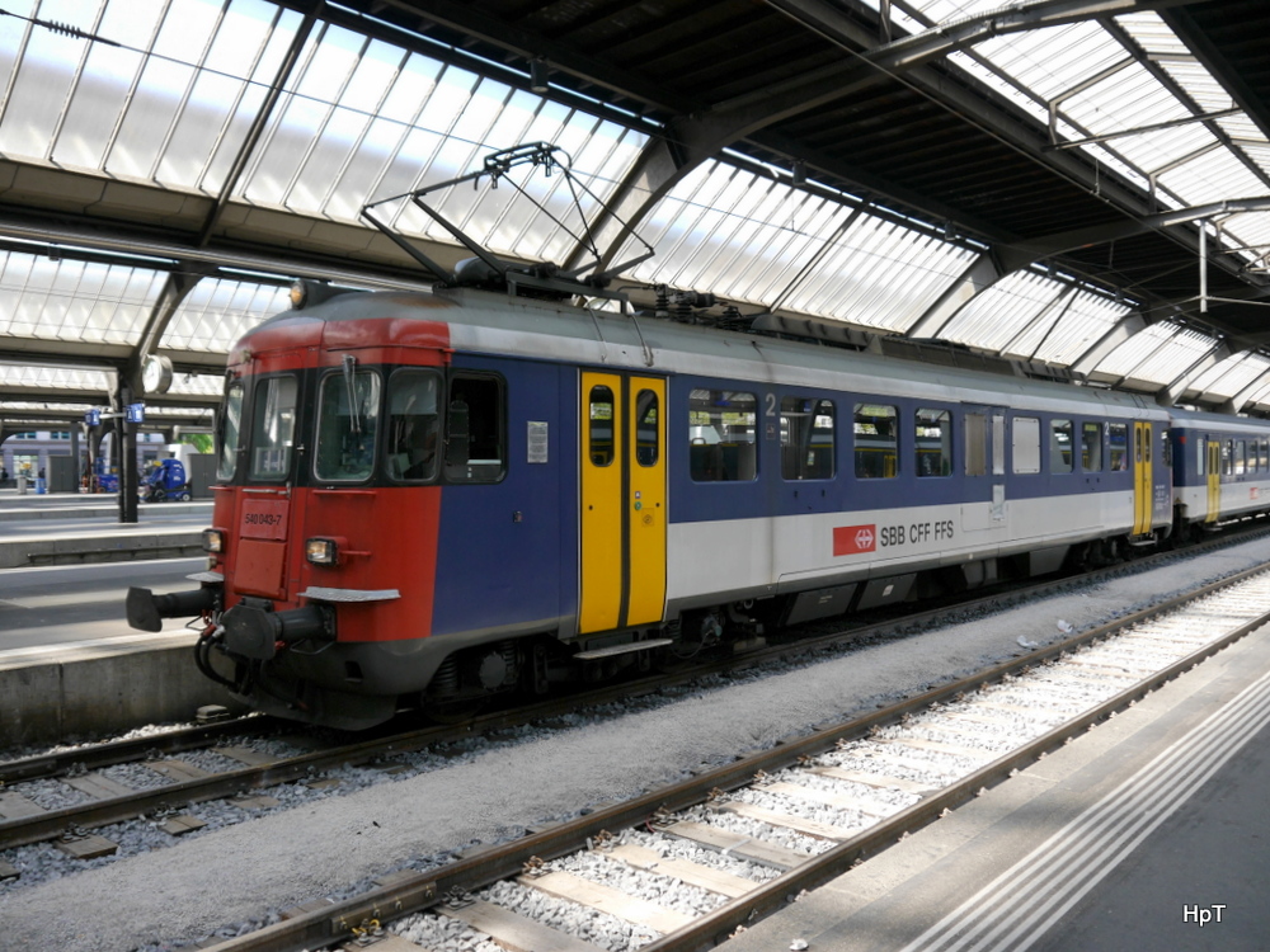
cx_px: 635
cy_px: 476
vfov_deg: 49.7
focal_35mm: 28
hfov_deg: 63.4
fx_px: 1027
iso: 160
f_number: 4.5
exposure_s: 1/160
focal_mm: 14
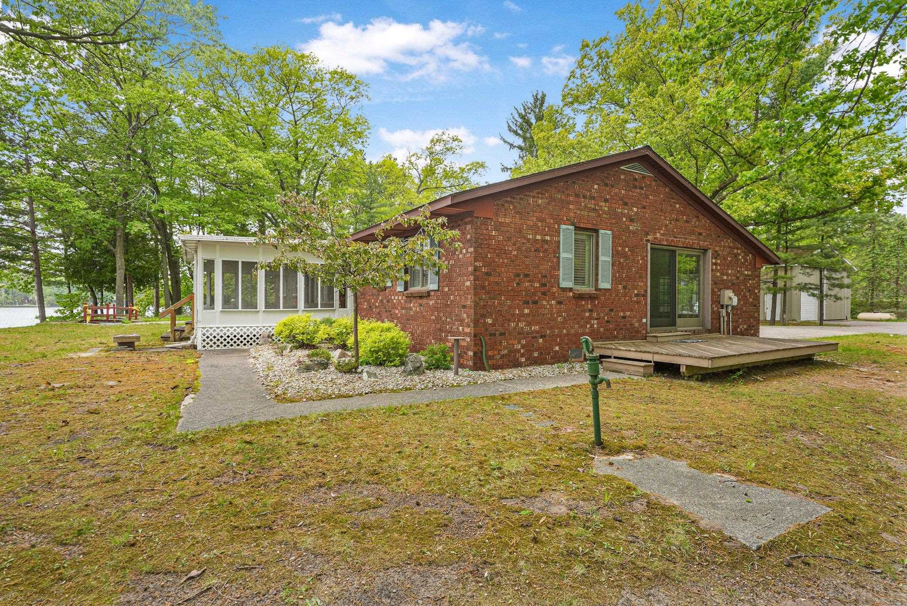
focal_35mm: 17
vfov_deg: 70.2
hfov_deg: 92.9
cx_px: 454
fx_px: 431
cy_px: 303
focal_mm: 17.1
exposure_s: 1/200
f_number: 5.6
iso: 250
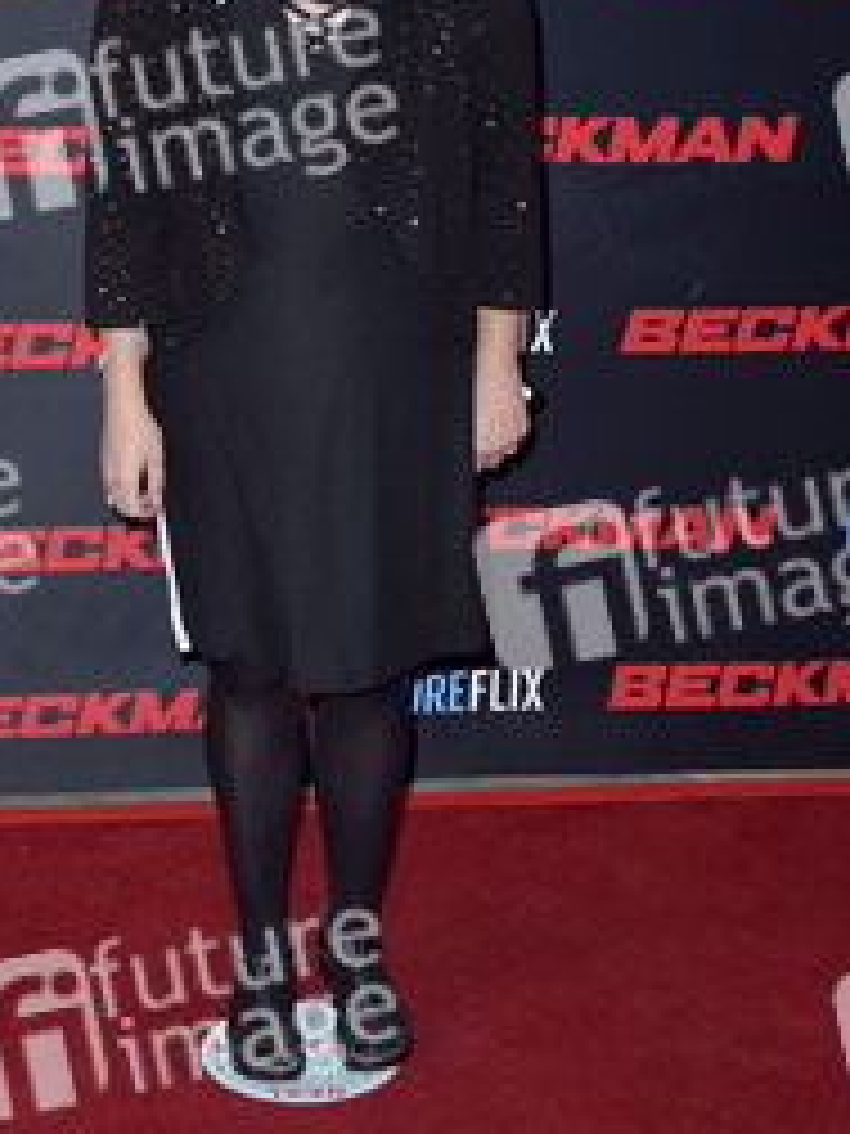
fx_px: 2750
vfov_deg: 23.1
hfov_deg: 17.5
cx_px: 299
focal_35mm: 84
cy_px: 342
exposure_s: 1/250
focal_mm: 55
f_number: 7.1
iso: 640
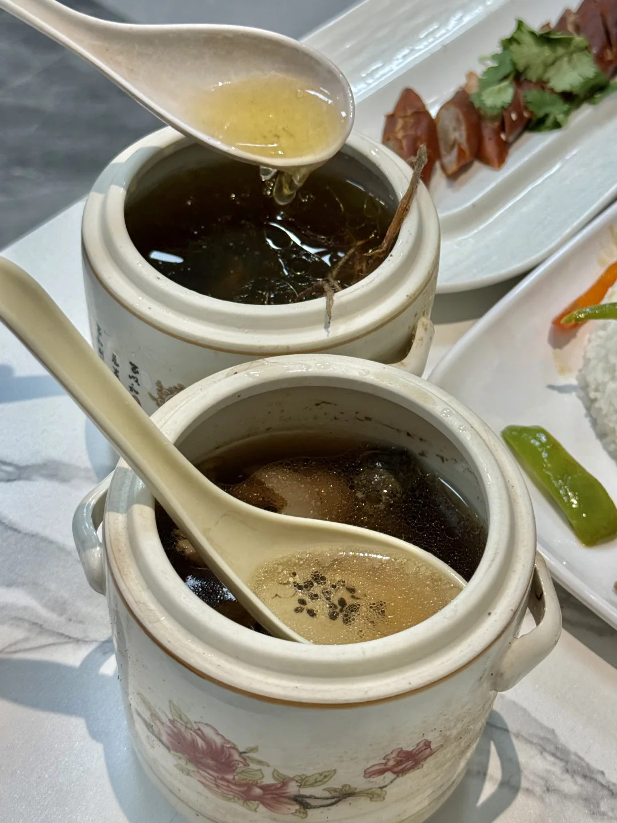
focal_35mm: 48
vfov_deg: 39.7
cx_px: 308
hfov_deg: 30.3
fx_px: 1141
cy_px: 412
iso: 64
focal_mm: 6.76
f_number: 1.78
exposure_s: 1/100
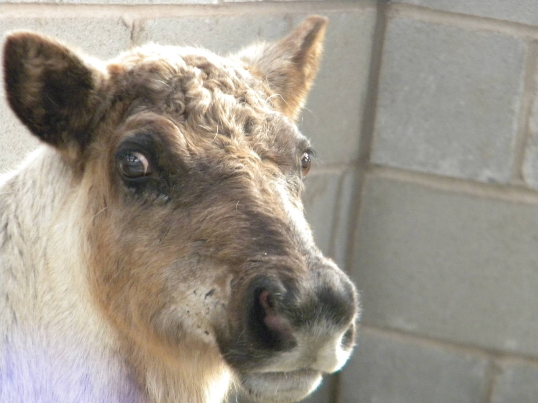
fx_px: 3512
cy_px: 202
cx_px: 269
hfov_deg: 8.8
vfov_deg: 6.6
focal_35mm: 226
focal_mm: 41
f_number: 5.4
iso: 800
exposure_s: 1/109
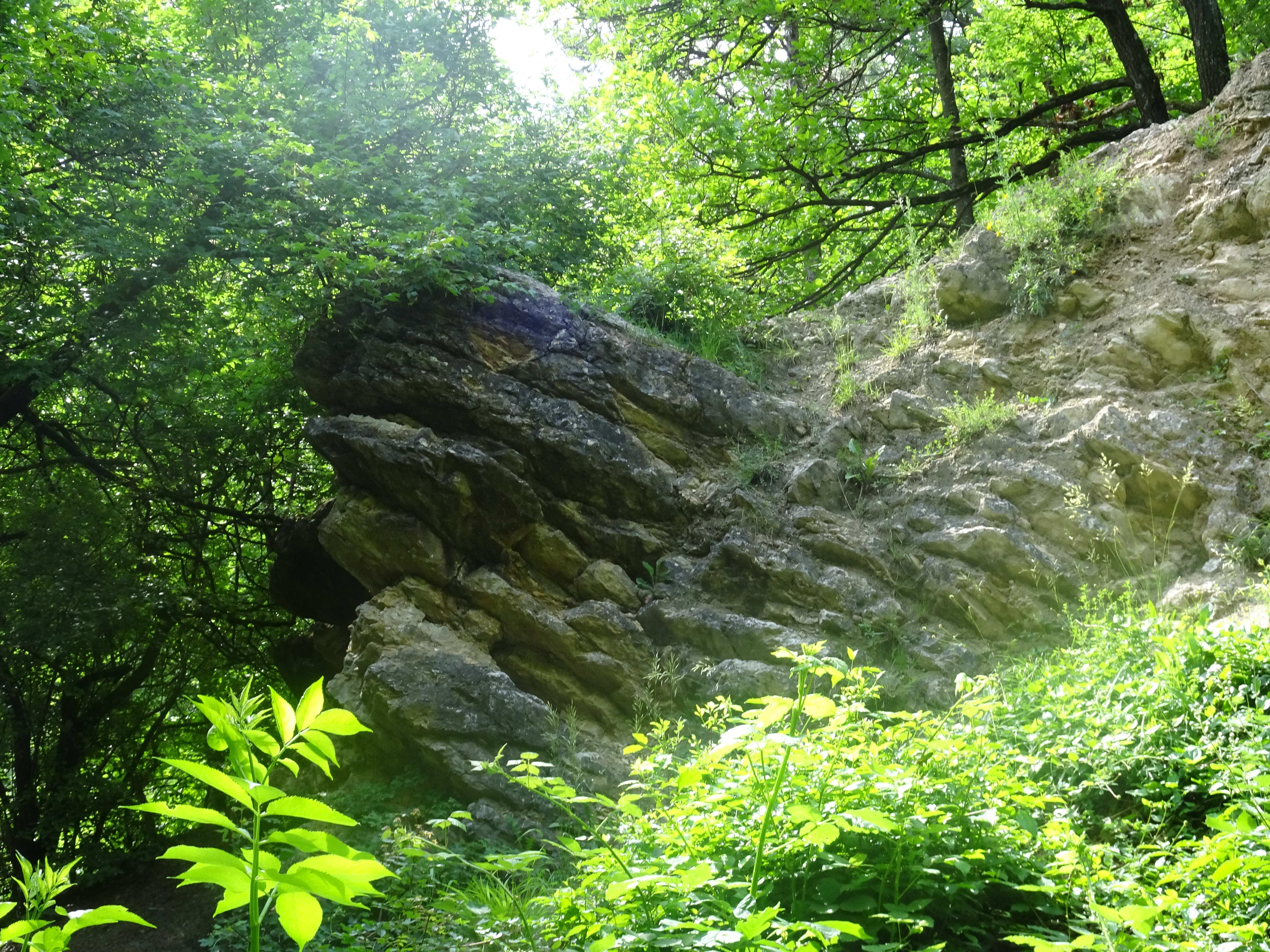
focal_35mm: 62
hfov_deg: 31.2
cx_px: 635
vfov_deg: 23.7
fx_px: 2275
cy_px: 476
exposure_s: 1/80
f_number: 4.5
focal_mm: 10.59
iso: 160
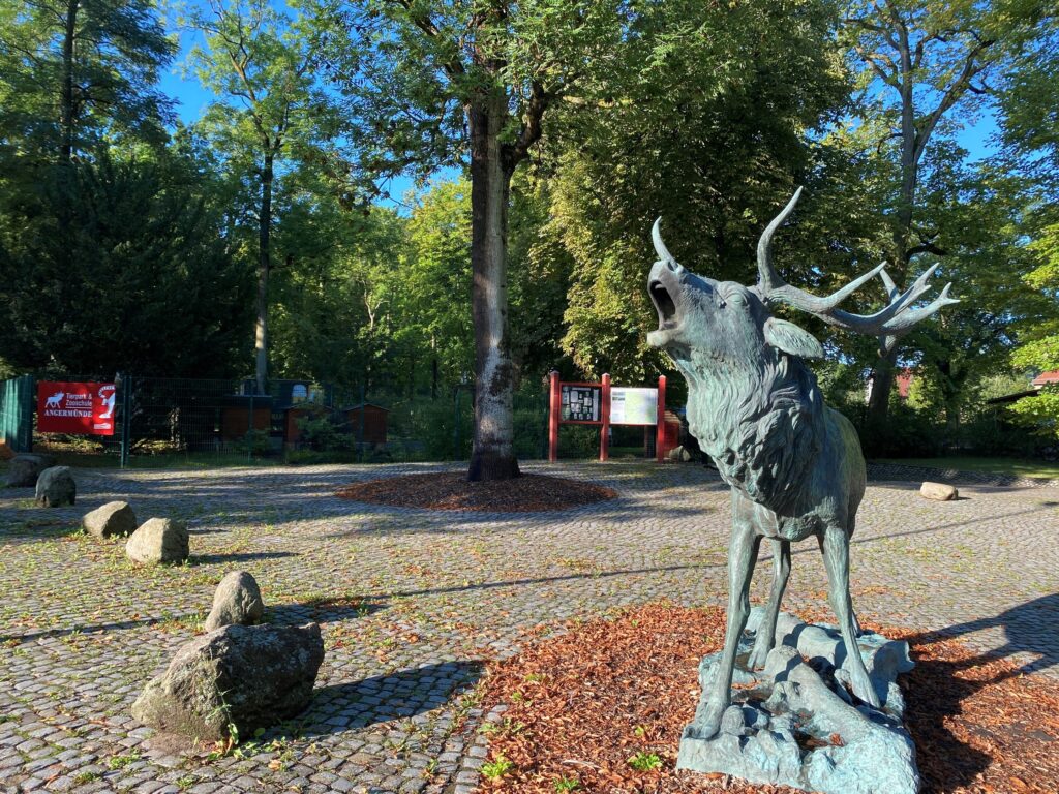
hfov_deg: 67.3
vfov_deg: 53.1
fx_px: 795
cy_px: 397
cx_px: 530
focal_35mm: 26
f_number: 1.8
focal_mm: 4.25
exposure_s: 1/447
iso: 32
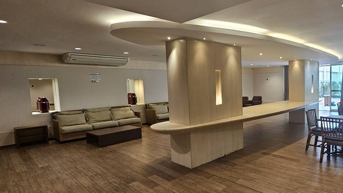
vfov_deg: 53.5
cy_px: 103
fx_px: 191
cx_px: 246
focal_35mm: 21
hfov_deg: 79.1
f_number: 2.2
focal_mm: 2.2
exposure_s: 1/60
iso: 250
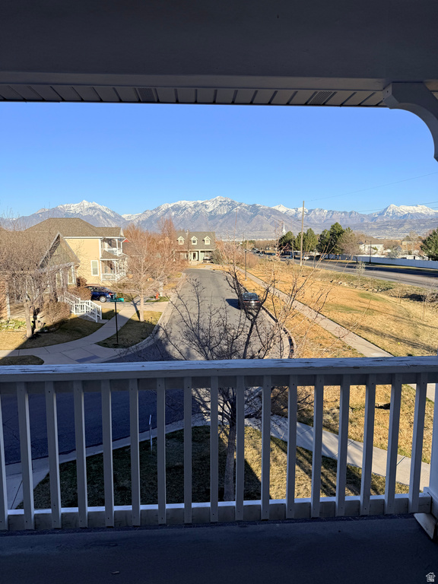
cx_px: 219
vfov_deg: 71.6
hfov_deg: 56.8
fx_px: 405
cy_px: 292
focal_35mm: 24
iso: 80
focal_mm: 6.76
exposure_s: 1/3759
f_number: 1.78
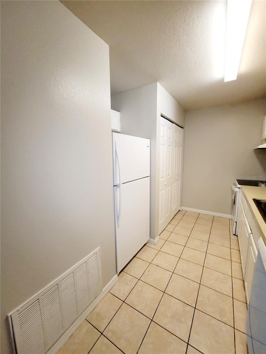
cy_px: 177
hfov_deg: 89.9
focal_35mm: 13
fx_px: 133
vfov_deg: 106.2
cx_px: 133
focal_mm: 2.2
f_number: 2.2
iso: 250
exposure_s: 1/60.2
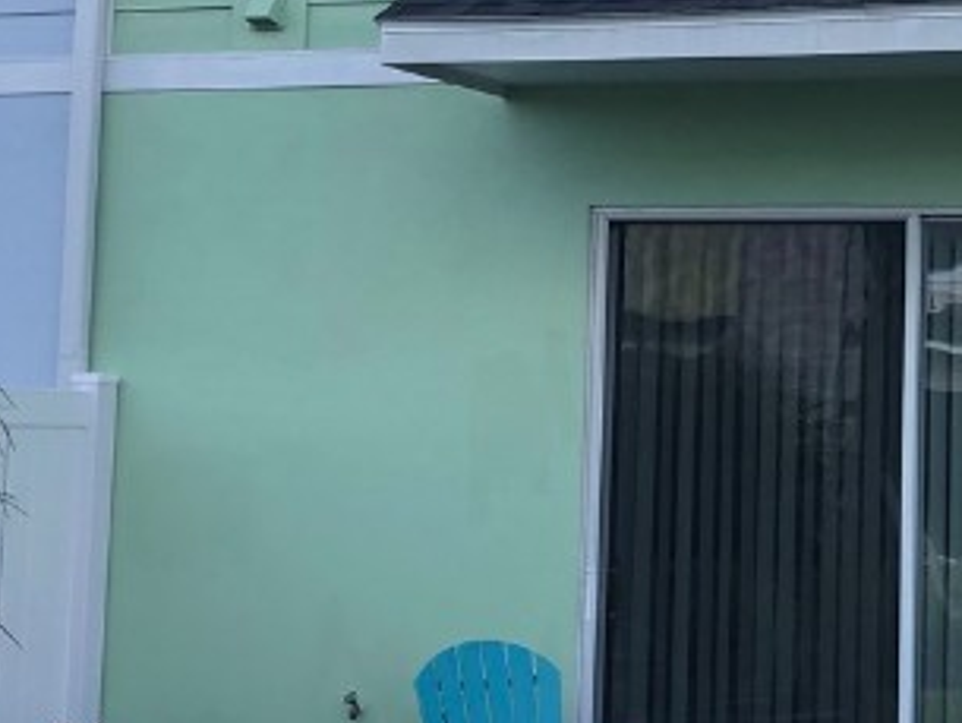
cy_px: 199
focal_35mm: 94
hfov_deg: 20.7
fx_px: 2613
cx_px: 691
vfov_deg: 15.7
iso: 20
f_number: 1.8
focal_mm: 3.99
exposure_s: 1/600
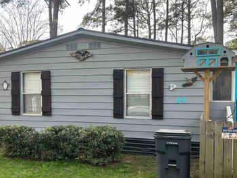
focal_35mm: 37
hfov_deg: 50.0
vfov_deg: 38.6
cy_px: 108
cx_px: 132
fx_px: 254
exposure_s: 1/621
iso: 50
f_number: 1.5
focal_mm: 5.7
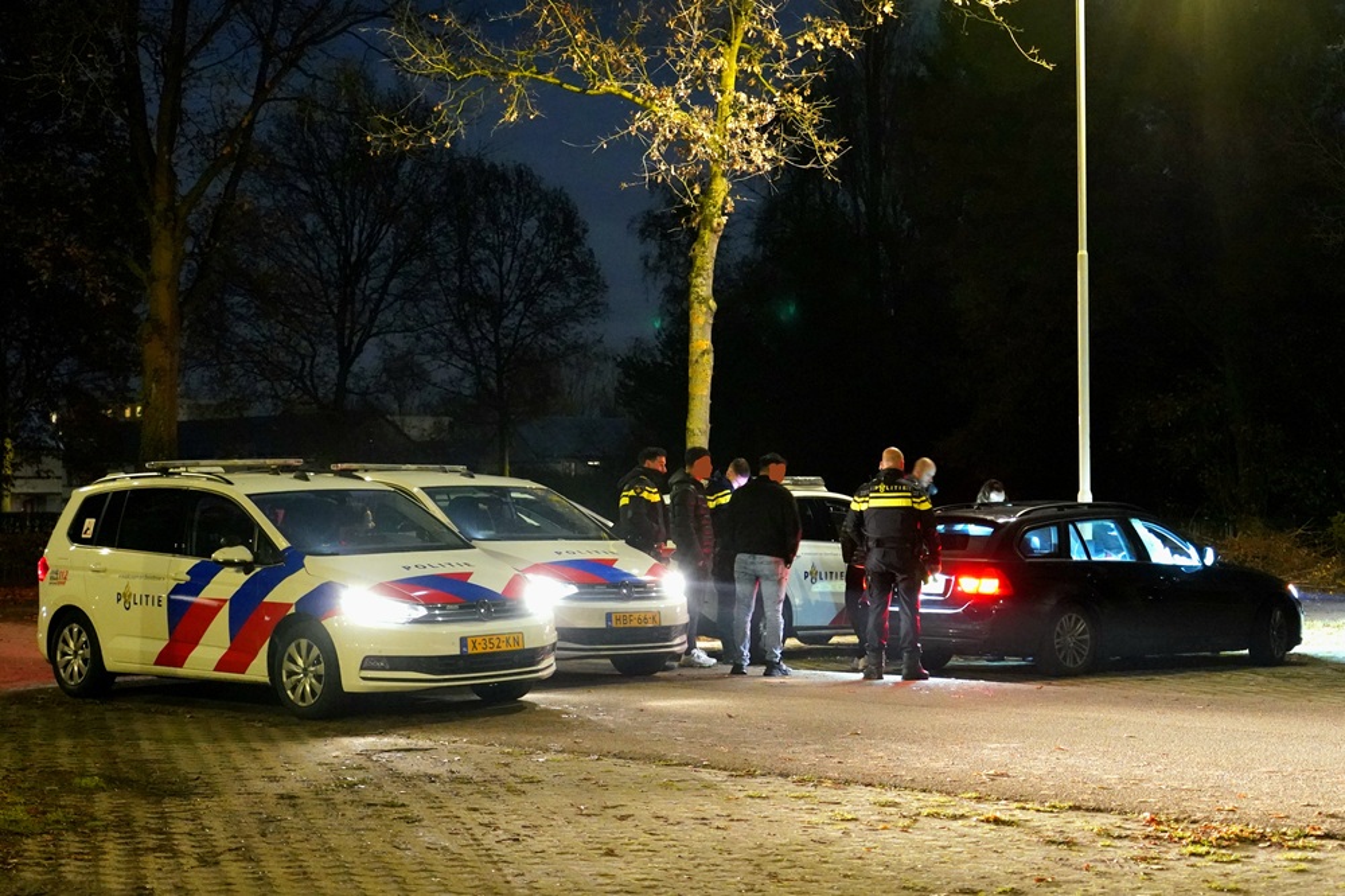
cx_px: 672
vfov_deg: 23.0
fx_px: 2203
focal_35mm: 59
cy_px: 448
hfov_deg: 33.9
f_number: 4
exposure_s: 1/13
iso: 12800
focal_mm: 59
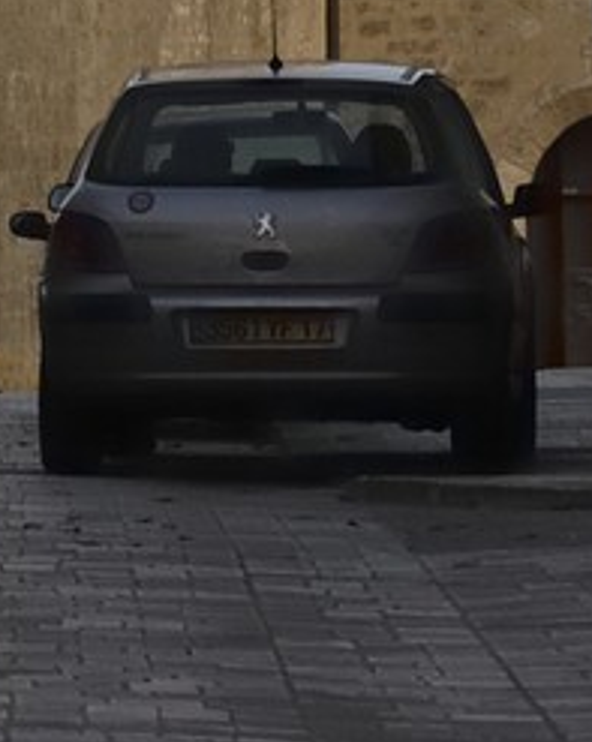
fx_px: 8009
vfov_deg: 5.0
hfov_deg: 4.2
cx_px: -132
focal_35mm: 365
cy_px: -1508
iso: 100
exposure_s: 1/100
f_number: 6.3
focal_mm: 40
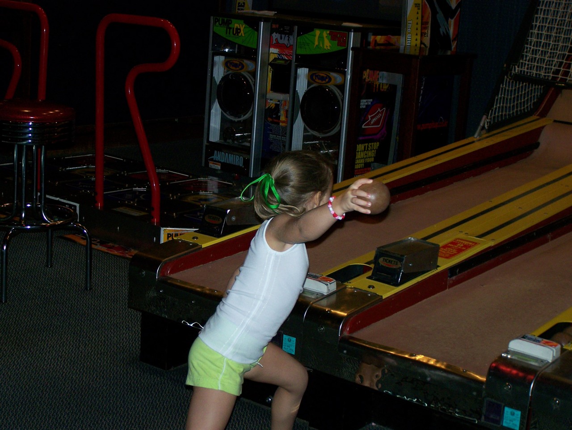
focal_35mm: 67
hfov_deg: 29.0
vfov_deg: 21.9
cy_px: 215
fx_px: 1108
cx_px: 286
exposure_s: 1/80
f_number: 3.2
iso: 160
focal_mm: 11.1
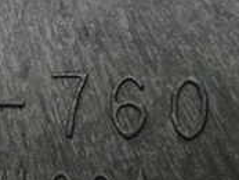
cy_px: 122
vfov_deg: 7.4
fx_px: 1389
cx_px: -10
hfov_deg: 9.8
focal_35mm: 201
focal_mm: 10.35
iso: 1600
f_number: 3.5
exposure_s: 1/40
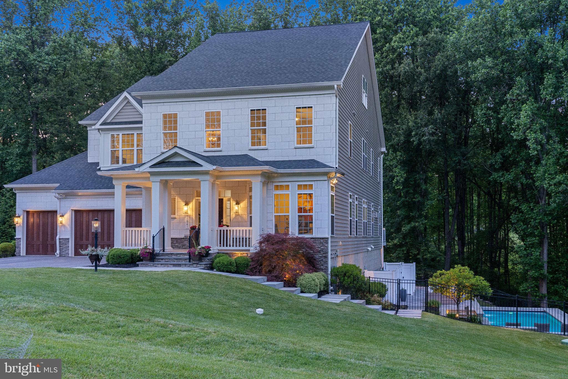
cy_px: 190
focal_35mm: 31
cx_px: 284
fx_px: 489
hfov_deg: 60.3
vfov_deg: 42.3
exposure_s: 1/8
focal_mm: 20.8
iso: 400
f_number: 5.6
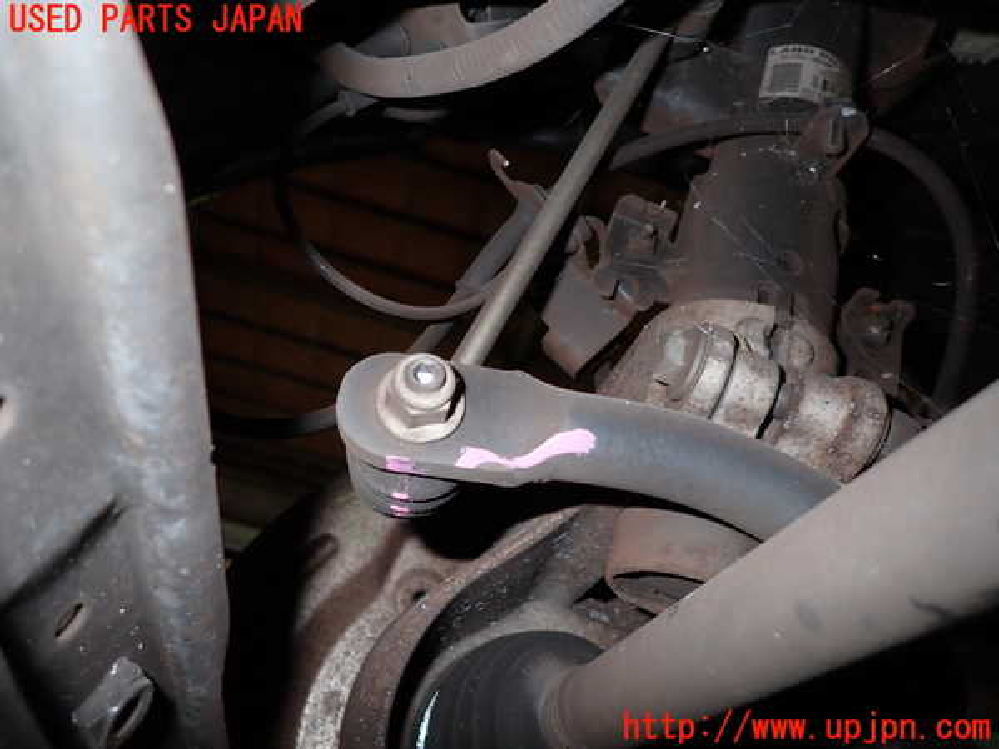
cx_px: 500
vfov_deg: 54.9
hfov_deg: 69.4
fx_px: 721
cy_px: 374
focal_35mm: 25
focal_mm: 4.5
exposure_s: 1/30
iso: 200
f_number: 5.6
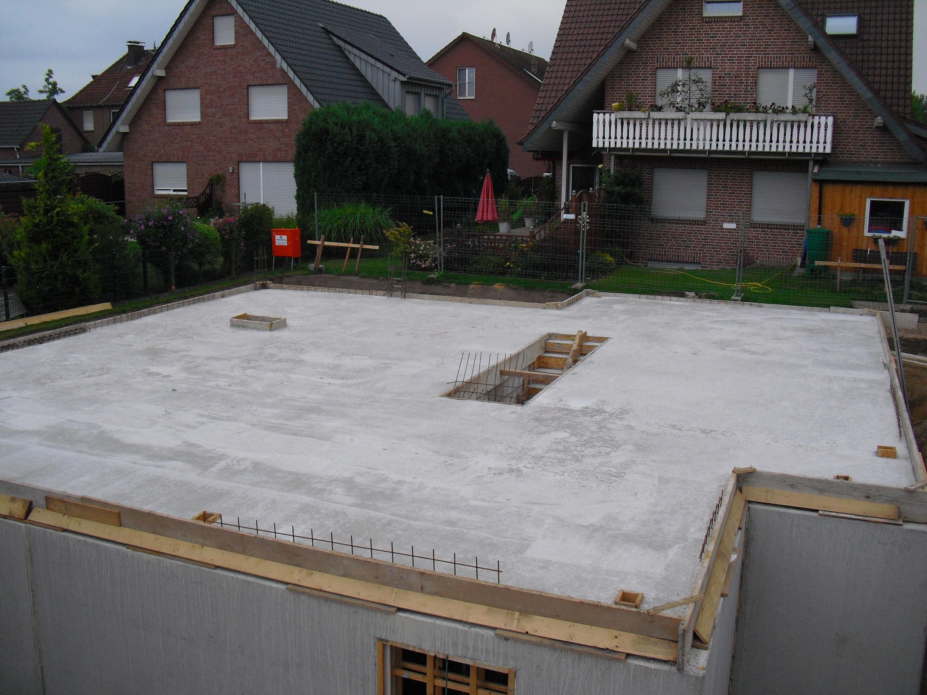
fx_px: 964
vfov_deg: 39.7
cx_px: 464
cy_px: 348
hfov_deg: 51.4
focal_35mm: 36
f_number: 3.1
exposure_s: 1/100
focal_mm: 6.3
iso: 200
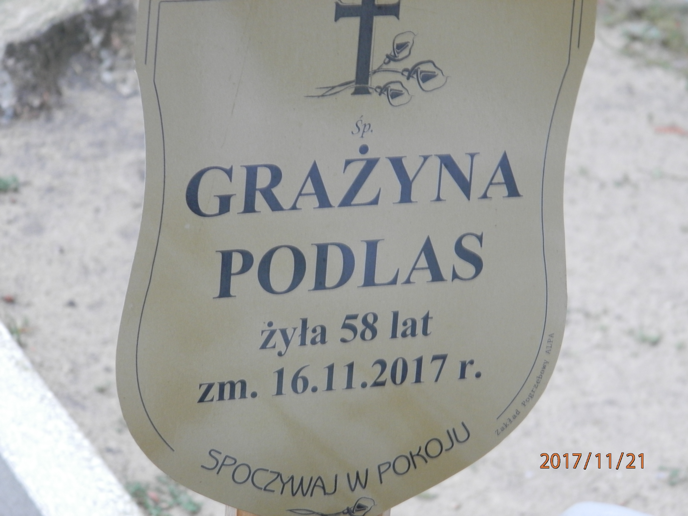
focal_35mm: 153
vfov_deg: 9.7
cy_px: 258
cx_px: 344
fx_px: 3041
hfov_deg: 12.9
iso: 200
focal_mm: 27.4
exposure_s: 1/10
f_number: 4.9
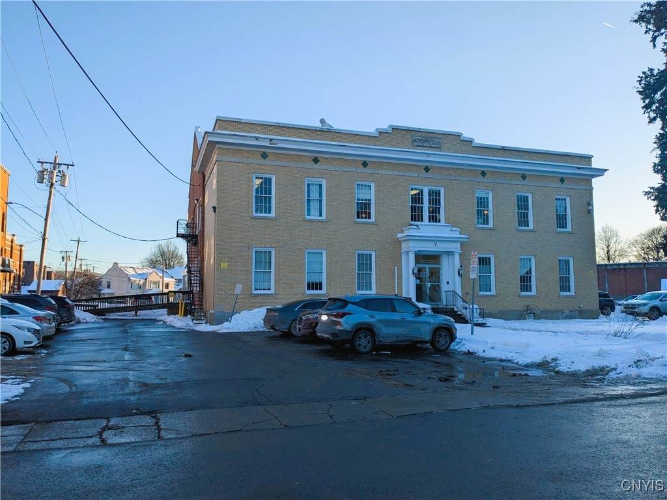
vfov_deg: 51.4
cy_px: 250
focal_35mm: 27
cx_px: 334
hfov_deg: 65.3
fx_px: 520
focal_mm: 4.38
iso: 41
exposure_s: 1/1462
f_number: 1.73
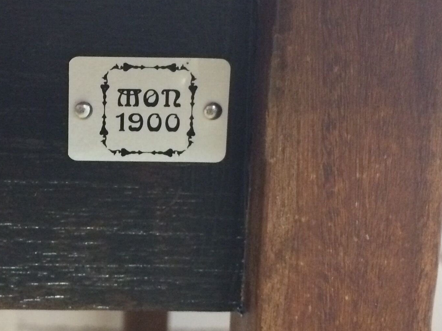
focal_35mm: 70
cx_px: 86
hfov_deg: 27.2
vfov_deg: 21.0
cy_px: 147
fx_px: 894
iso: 320
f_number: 2.2
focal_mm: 4.15
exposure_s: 1/17
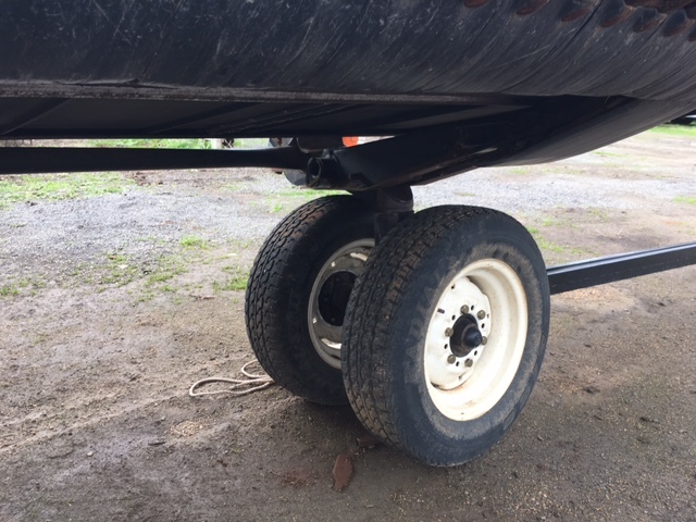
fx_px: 583
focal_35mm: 29
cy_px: 261
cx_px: 348
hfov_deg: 61.7
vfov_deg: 48.2
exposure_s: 1/133
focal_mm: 4.15
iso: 25
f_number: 2.2
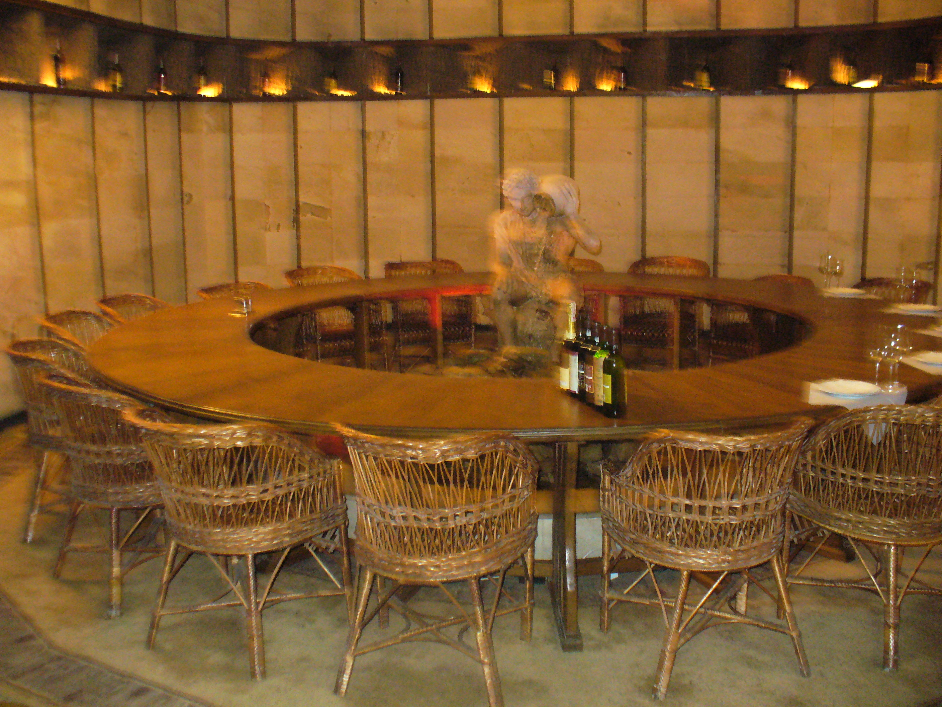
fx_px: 1007
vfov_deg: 38.7
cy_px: 354
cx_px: 471
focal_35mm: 37
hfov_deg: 50.1
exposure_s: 1/8
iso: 320
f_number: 2.8
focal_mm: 6.1
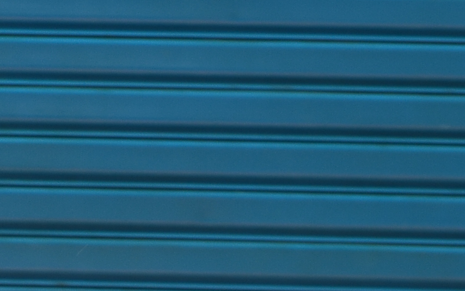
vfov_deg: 3.6
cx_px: -432
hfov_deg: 5.7
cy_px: 487
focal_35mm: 363
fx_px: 4603
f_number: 10
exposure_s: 1/60
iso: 200
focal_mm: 55
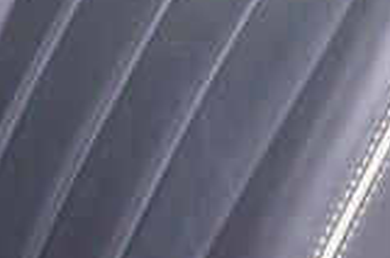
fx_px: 2498
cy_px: -198
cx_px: -297
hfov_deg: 8.6
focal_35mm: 231
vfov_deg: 5.8
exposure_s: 1/40
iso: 320
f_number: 2.8
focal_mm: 24
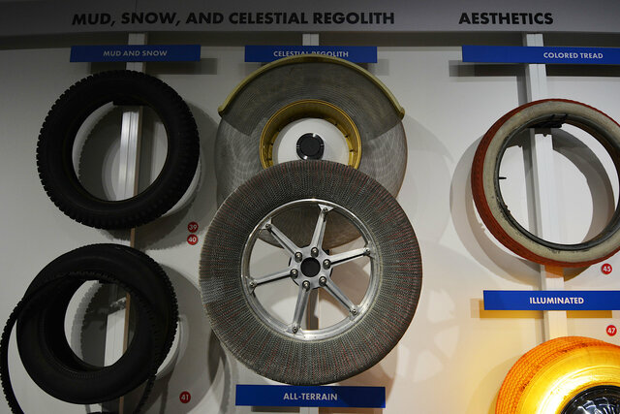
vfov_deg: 63.2
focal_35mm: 20
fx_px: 336
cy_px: 207
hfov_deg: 85.4
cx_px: 310
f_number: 4.8
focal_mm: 13
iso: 500
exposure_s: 1/60
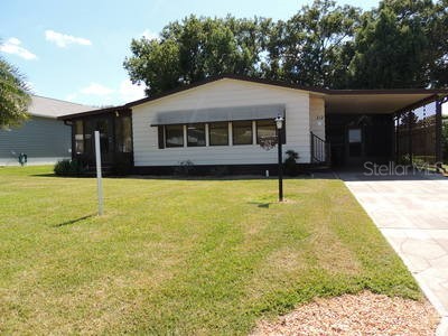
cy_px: 168
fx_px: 311
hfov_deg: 71.6
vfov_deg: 56.8
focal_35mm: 24
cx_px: 224
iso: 100
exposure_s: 1/800
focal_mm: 4.3
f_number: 3
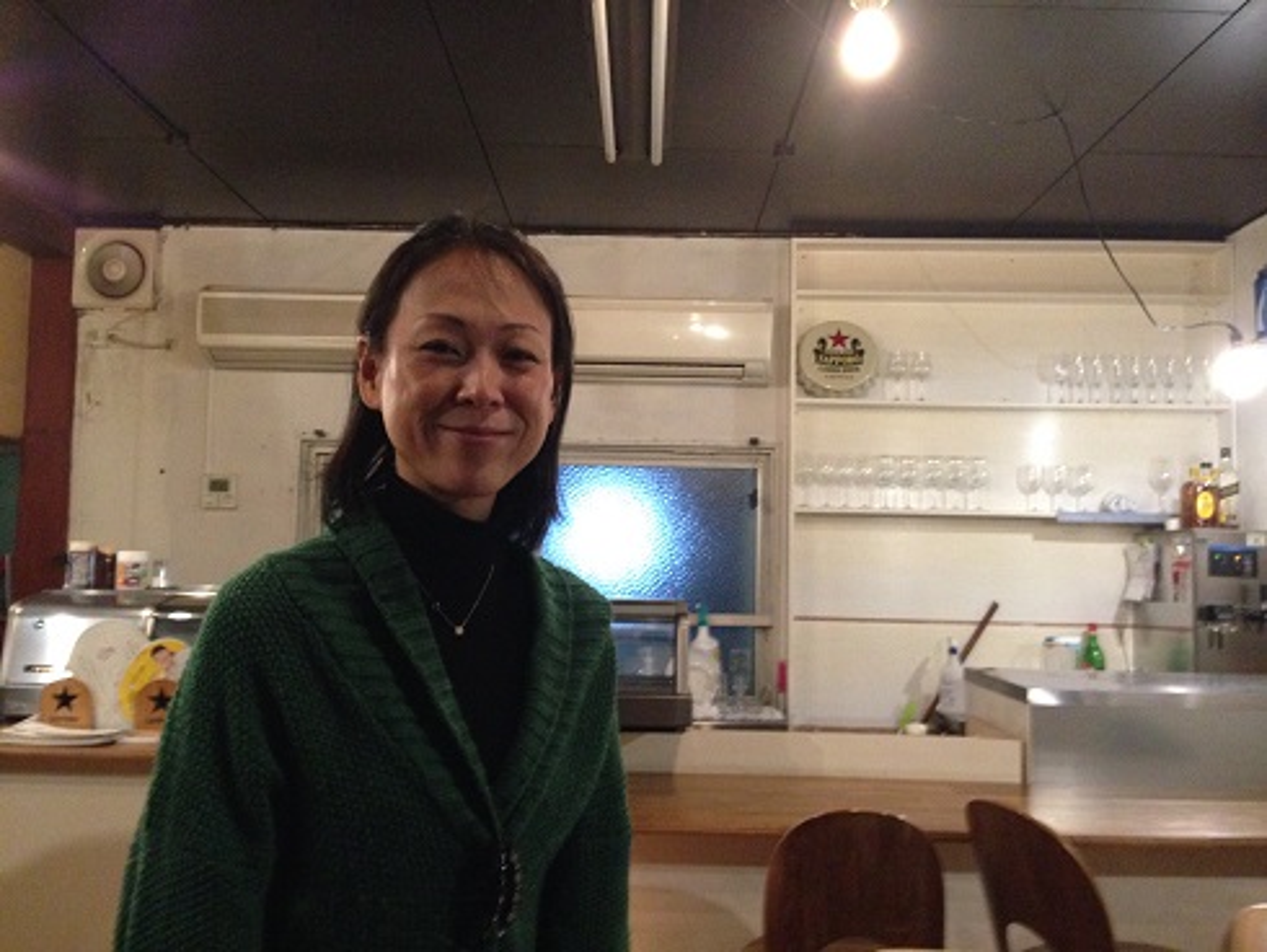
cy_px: 476
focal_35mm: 33
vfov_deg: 43.0
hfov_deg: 55.3
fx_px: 1208
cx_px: 634
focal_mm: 4.12
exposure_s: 1/15
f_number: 2.4
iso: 500
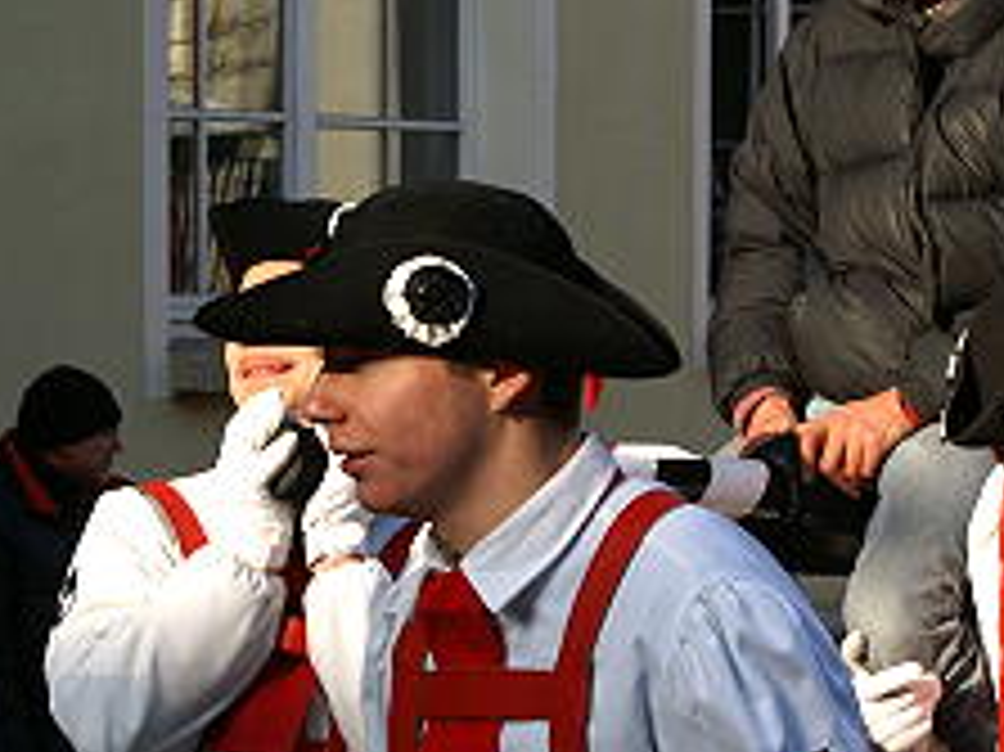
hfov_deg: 15.0
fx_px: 3797
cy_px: 275
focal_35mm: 131
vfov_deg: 11.3
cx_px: 637
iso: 400
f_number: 10
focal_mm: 45
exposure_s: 1/400
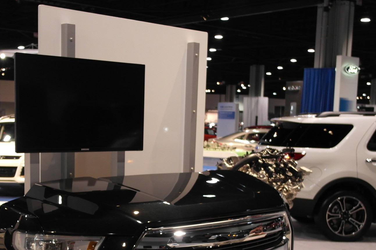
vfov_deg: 22.9
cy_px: 216
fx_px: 606
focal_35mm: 58
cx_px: 145
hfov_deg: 34.3
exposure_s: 1/50
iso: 400
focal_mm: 20
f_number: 3.5
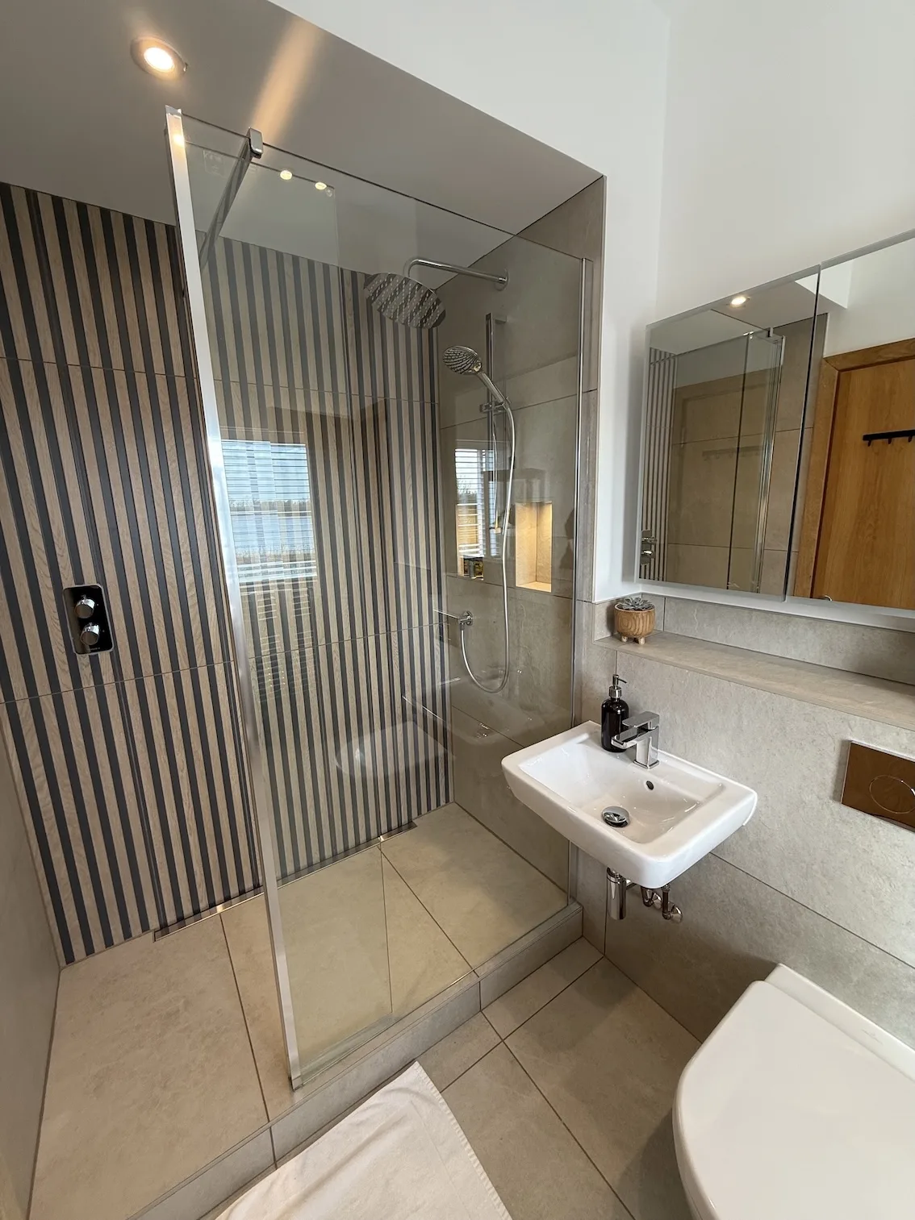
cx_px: 458
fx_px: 494
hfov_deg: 85.7
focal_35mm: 14
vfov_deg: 102.1
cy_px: 610
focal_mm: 2.22
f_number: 2.2
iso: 64
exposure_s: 1/100
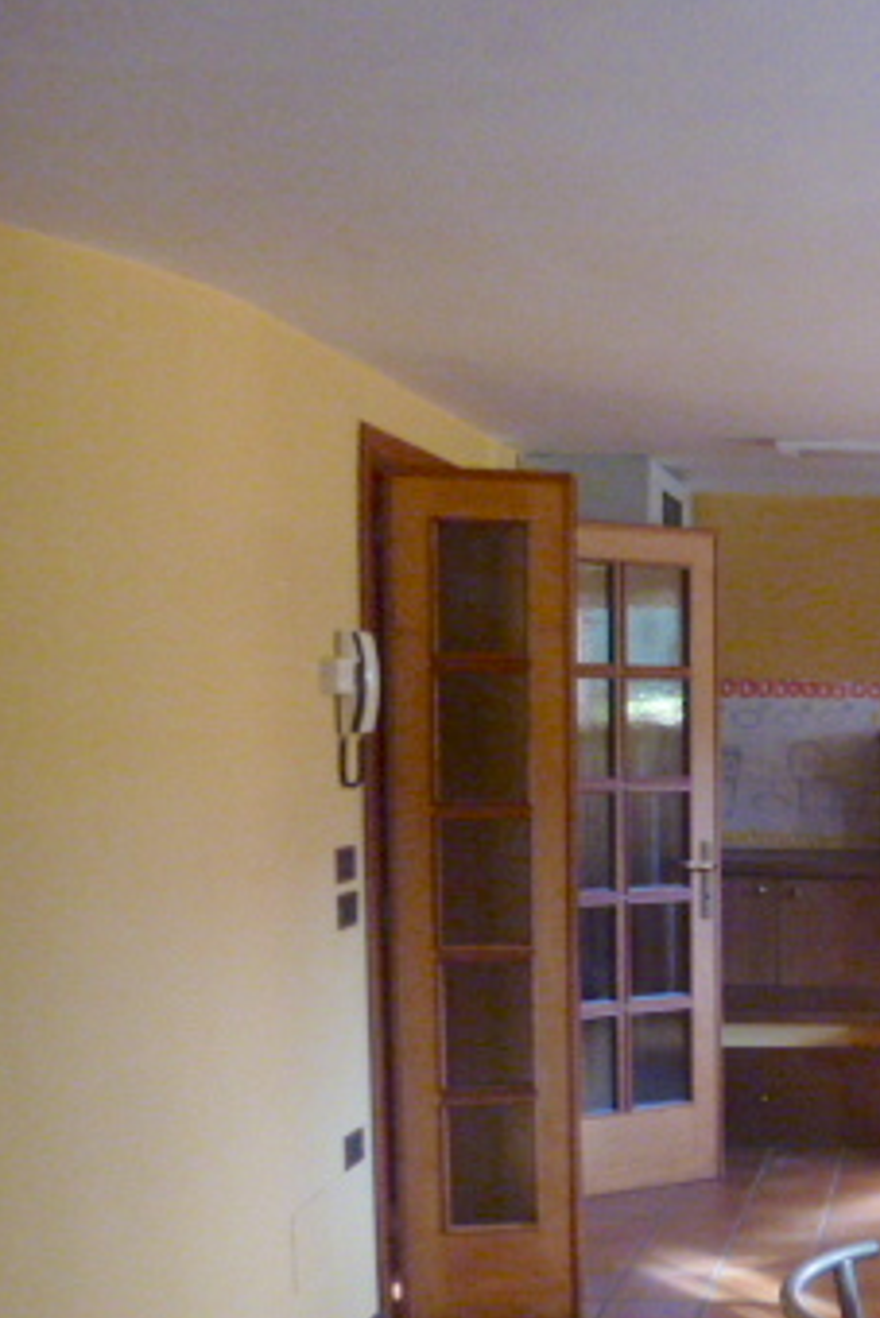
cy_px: 884
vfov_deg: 41.3
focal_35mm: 47
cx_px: 1097
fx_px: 1721
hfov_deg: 25.3
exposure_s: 1/25
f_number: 3.3
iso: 400
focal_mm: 4.3
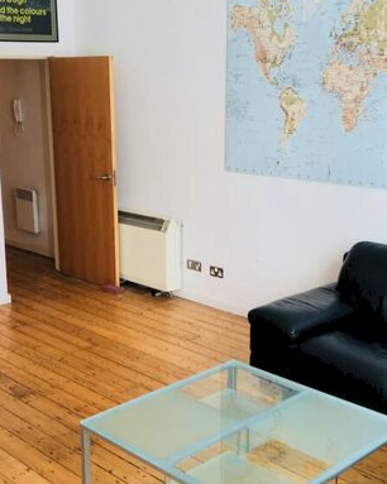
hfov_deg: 30.2
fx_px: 716
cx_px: 173
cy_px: 276
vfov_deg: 37.3
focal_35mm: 50
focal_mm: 3.99
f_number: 1.8
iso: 32
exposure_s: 1/50
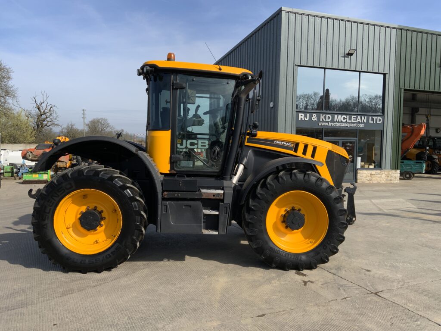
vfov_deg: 48.2
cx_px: 220
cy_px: 166
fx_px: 369
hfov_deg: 61.7
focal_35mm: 29
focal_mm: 3
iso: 16
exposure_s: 1/1730
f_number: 1.8
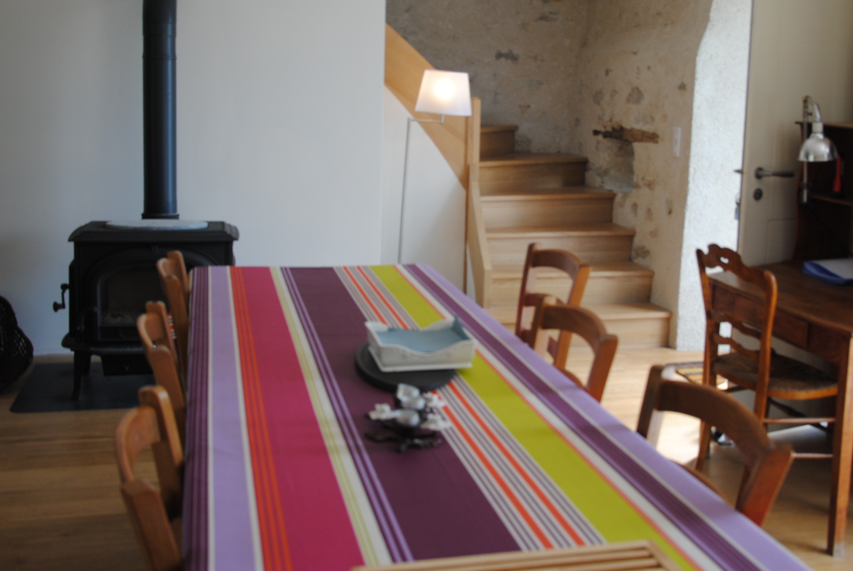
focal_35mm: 41
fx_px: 973
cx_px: 465
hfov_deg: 47.3
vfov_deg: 32.6
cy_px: 228
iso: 200
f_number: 4
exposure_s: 1/60
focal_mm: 22
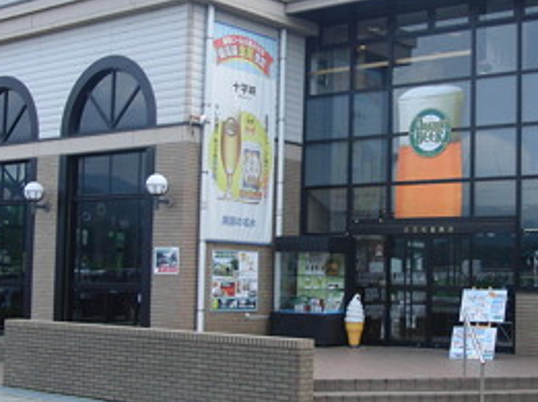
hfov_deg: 30.0
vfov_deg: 22.9
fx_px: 993
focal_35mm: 64
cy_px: 208
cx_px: 374
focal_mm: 6.42
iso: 100
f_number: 3.6
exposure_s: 1/400
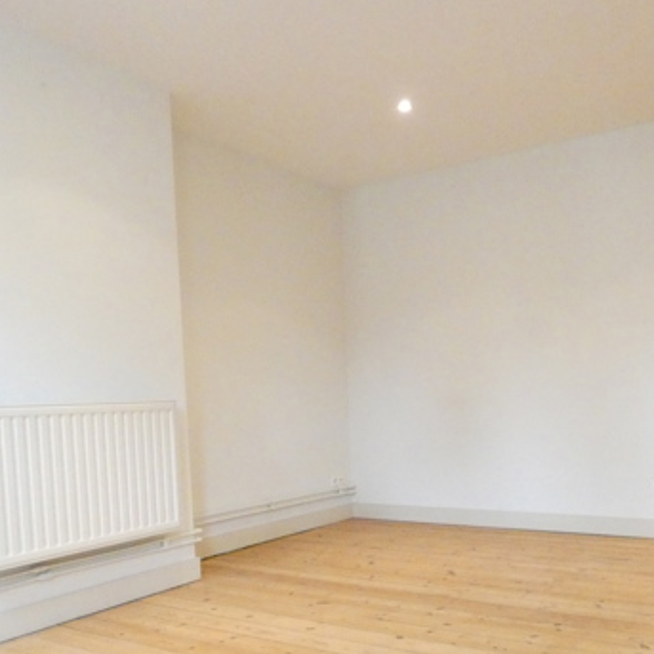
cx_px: 370
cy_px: 444
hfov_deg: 49.6
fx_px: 705
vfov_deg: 48.8
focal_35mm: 33
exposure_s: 1/125
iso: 1600
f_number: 2.8
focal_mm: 3.6
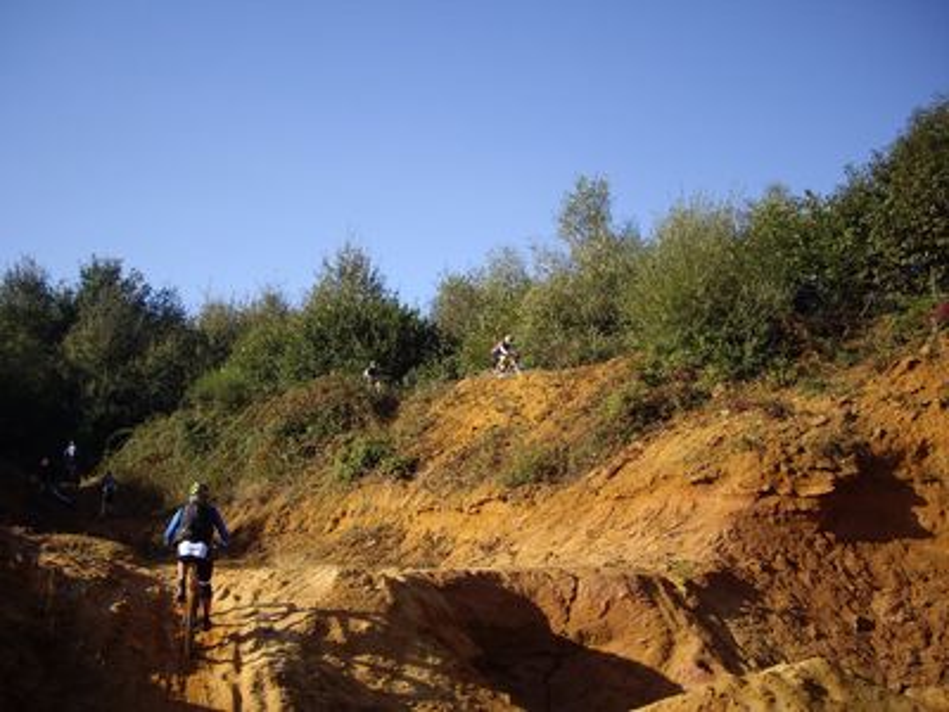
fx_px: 1042
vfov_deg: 37.7
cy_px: 356
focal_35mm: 38
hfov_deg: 49.0
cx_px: 474
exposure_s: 1/500
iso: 64
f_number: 2.8
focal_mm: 7.9
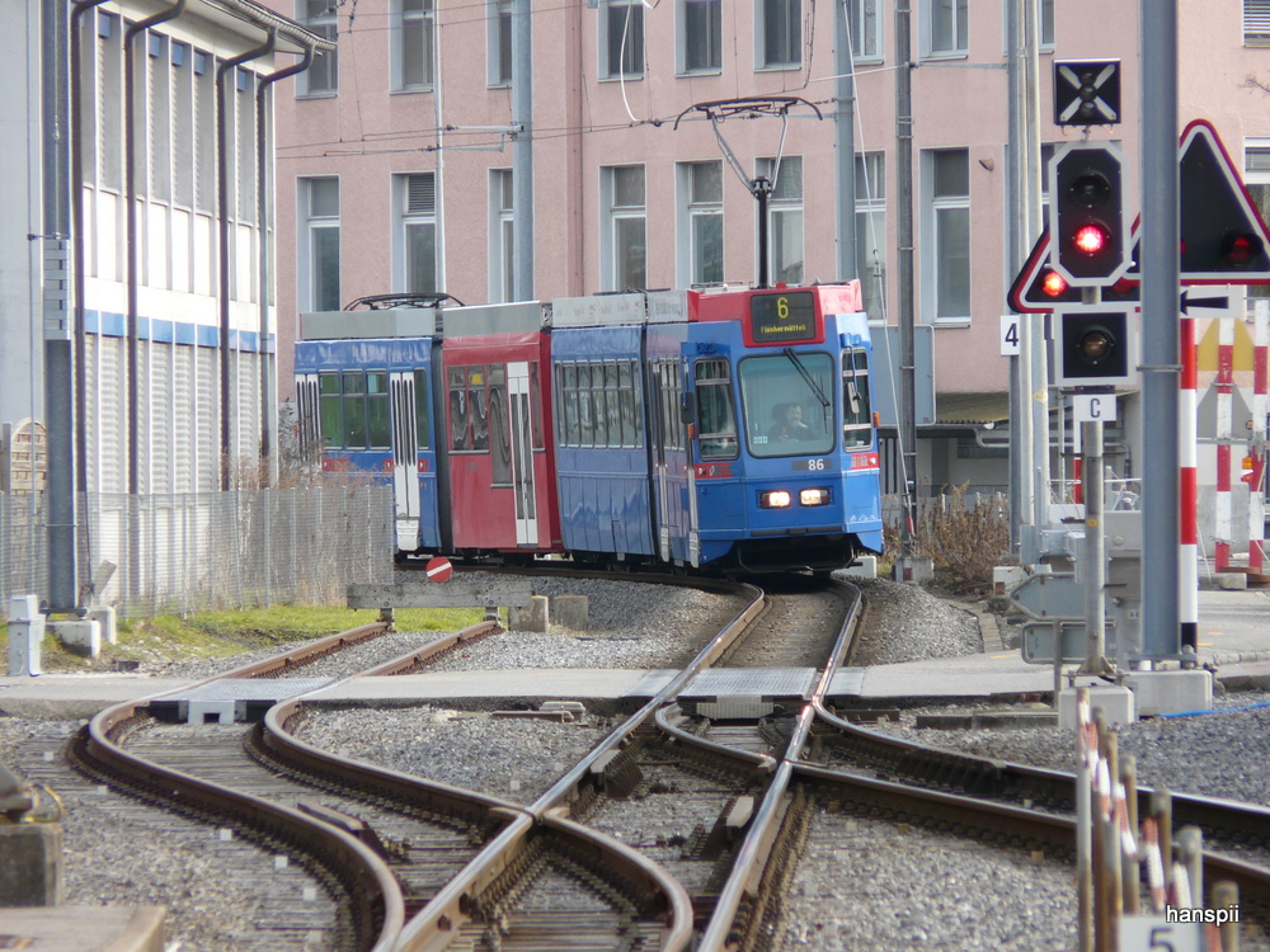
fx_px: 15996
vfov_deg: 3.4
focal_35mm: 436
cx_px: 635
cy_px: 476
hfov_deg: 4.5
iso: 100
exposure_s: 1/160
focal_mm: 71.6
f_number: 4
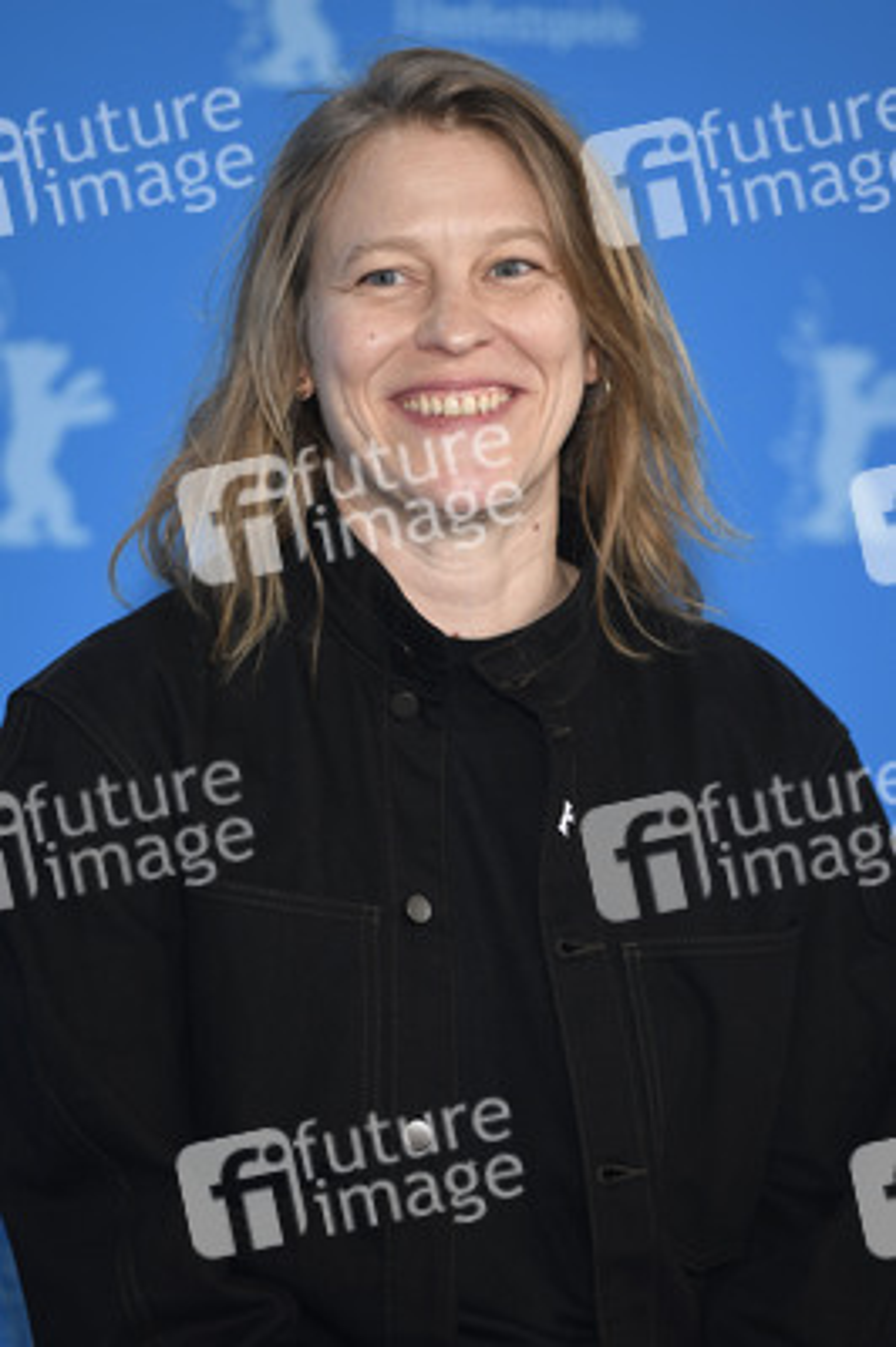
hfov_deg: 6.9
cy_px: 674
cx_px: 448
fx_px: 7479
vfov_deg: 10.3
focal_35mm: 200
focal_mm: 200
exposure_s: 1/400
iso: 640
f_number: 4
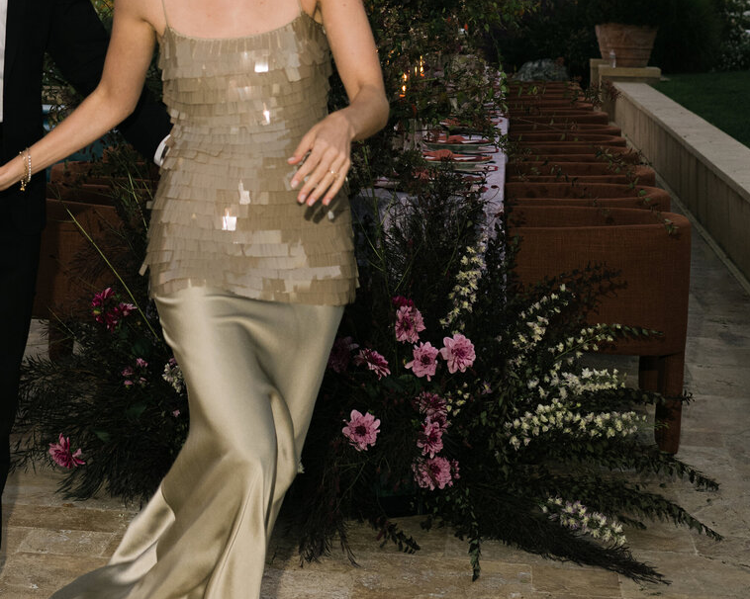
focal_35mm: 78
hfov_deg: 24.2
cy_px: -52
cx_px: 182
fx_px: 1731
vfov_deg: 18.9
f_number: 4.5
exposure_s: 1/200
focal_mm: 35
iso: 640
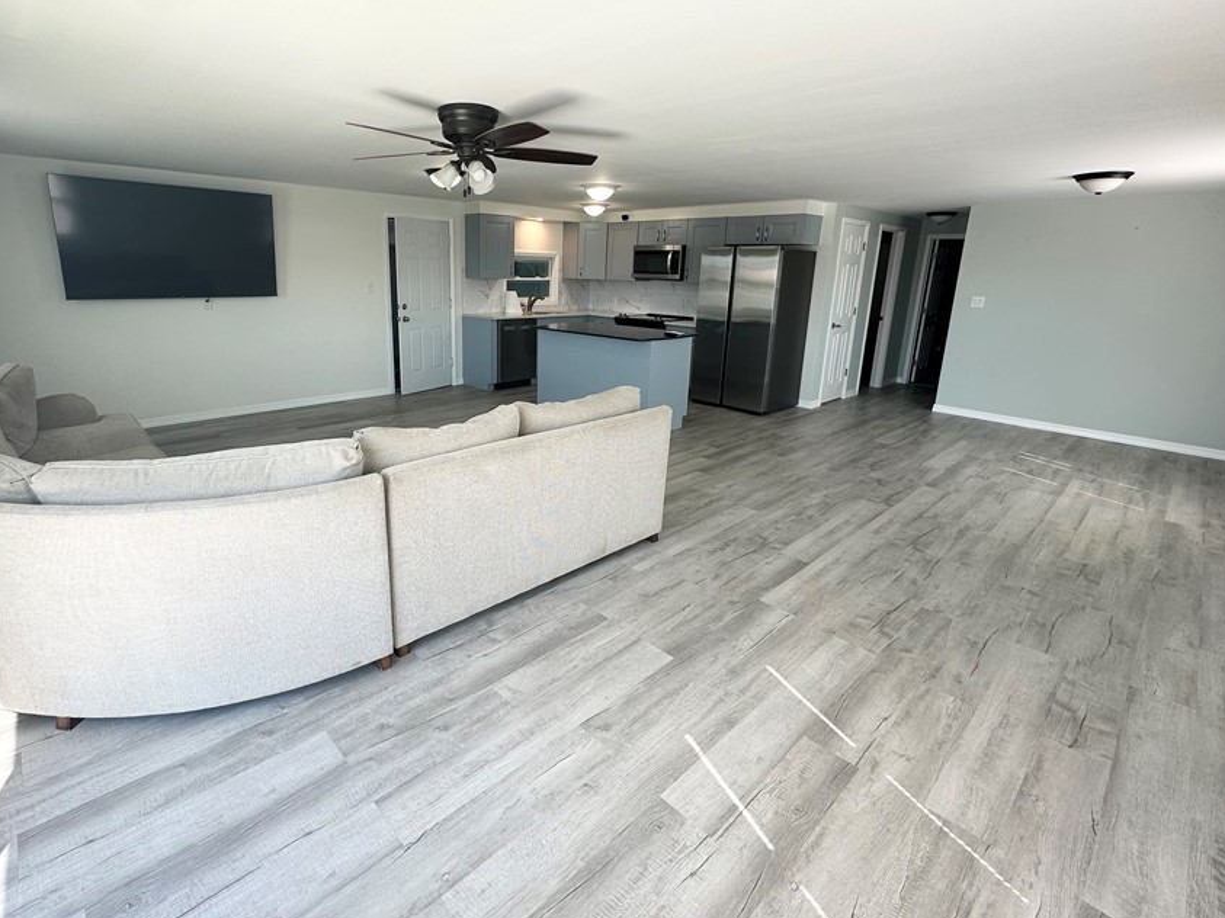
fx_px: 602
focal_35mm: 17
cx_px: 545
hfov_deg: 90.7
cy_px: 415
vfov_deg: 74.5
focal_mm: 2.22
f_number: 2.2
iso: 50
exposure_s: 1/99
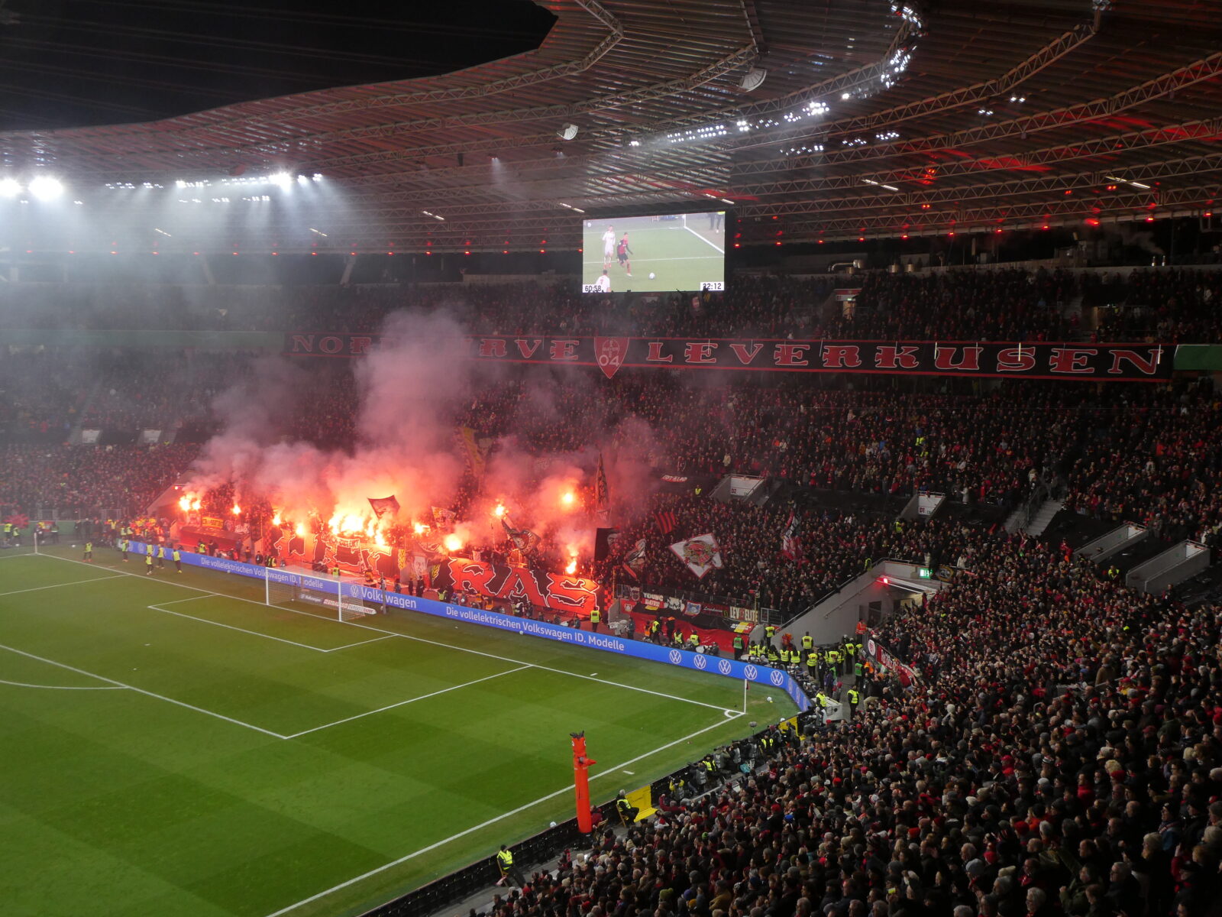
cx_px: 611
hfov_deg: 52.6
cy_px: 458
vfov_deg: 40.7
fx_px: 1236
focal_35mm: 35
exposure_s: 1/80
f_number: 3.7
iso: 100
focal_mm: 6.3
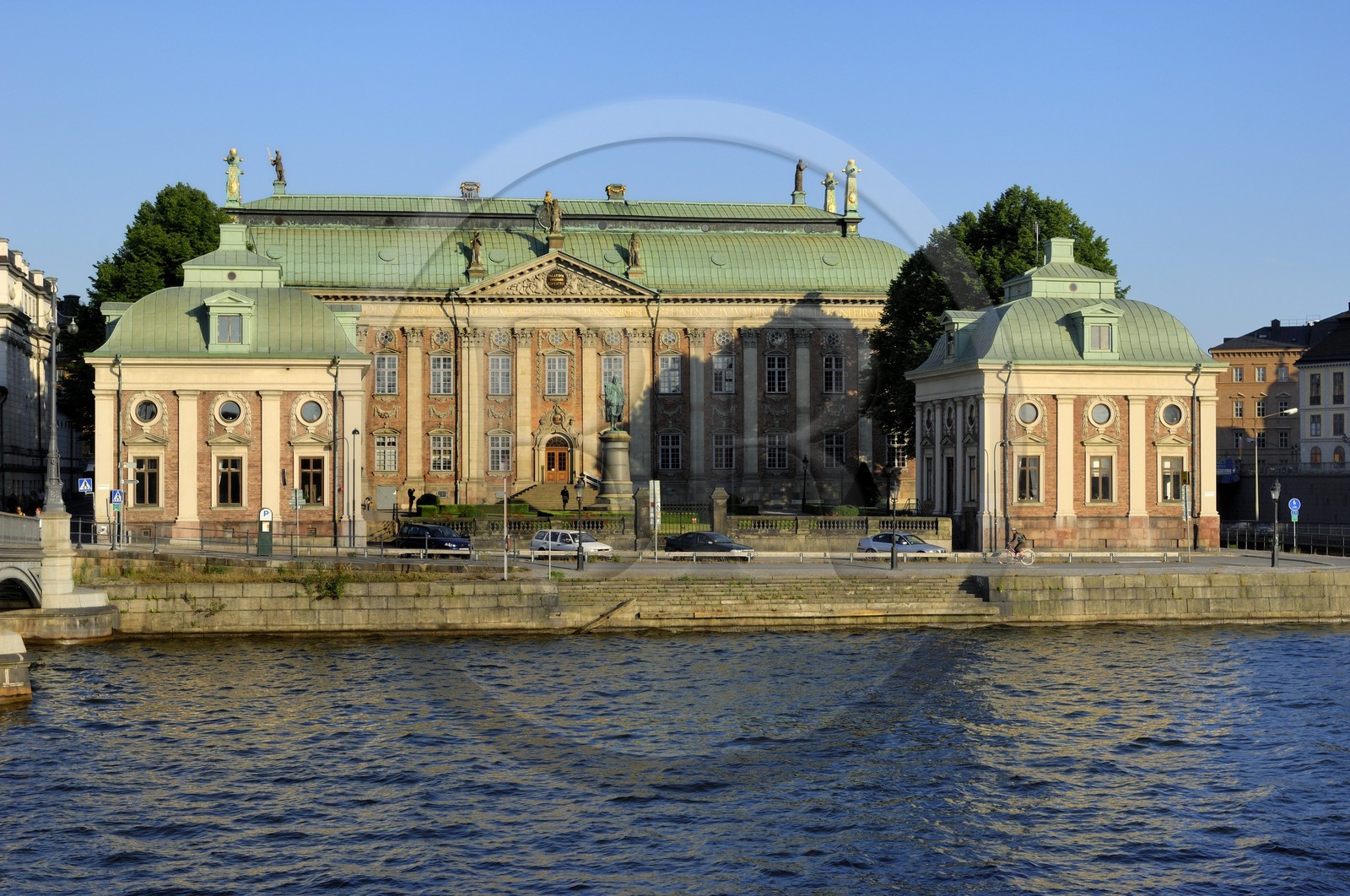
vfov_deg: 22.6
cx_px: 675
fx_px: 2247
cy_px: 448
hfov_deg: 33.4
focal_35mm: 60
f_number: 10
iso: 100
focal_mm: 40
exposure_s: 1/200
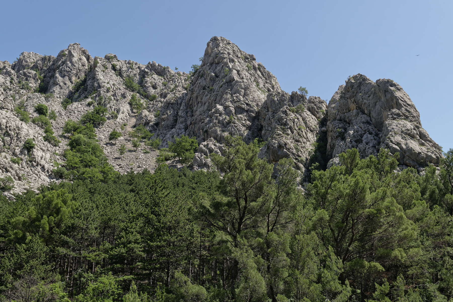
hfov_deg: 50.7
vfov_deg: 35.1
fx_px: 478
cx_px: 226
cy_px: 151
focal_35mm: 38
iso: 160
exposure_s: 1/200
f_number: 8
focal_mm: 25.1
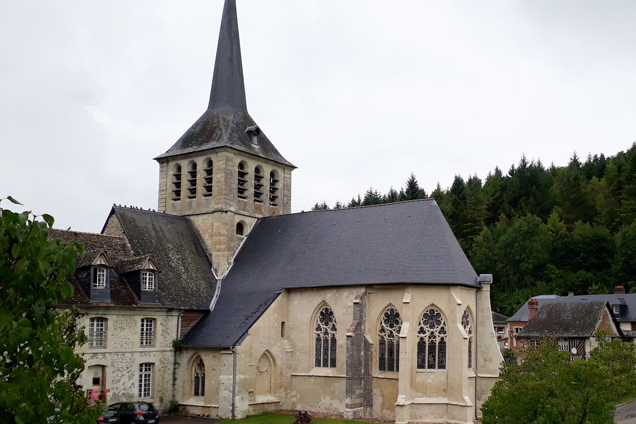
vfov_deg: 34.0
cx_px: 400
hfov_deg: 49.0
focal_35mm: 39
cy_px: 264
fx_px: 689
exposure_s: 1/856
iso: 40
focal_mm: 3.6
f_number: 1.9
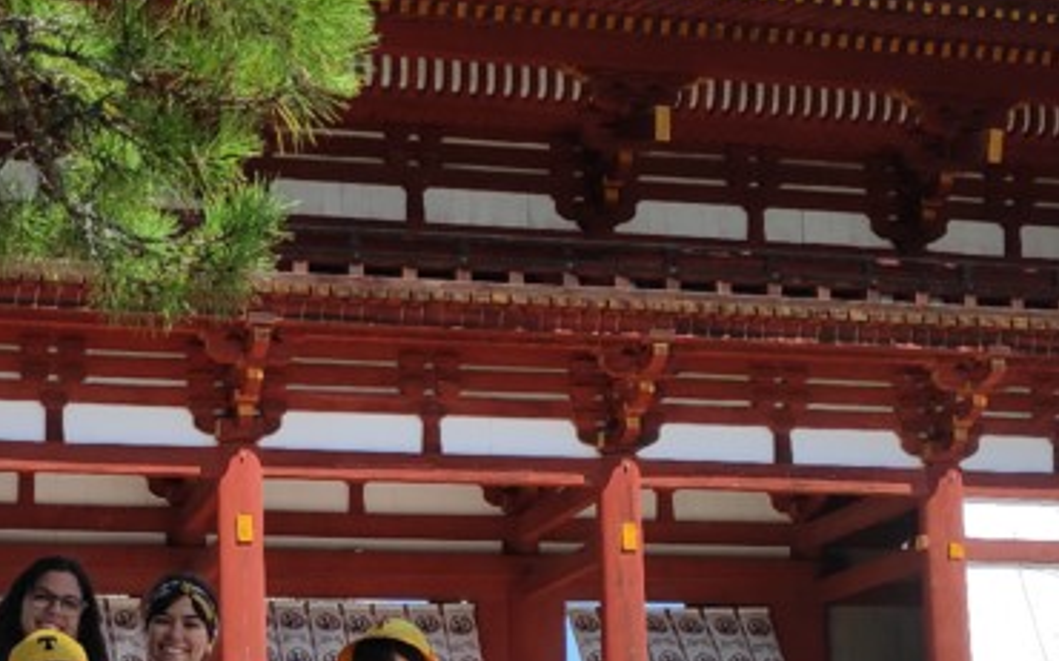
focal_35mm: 55
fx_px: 1587
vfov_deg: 22.3
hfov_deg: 36.1
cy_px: 715
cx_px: 263
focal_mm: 3.94
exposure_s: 1/2668
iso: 100
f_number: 1.9
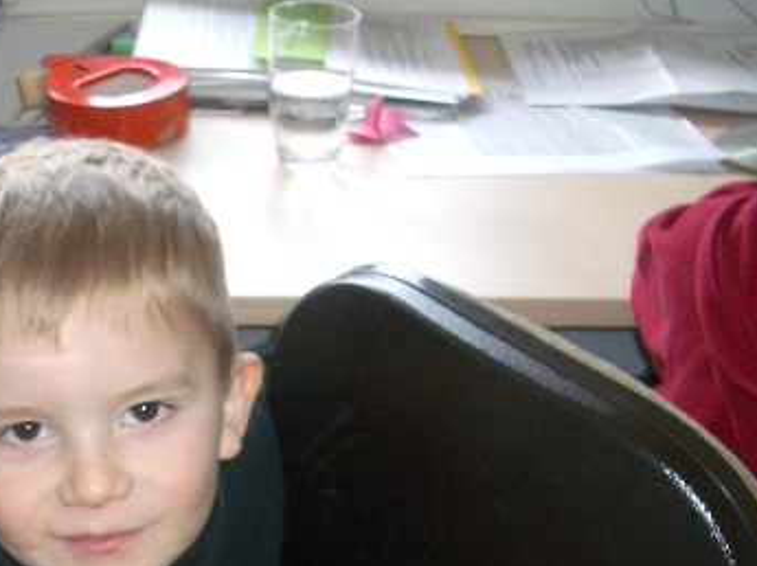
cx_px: 178
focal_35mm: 65
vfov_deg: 22.4
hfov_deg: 29.3
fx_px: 1420
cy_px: 401
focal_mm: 5.8
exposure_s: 1/60
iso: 100
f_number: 2.6
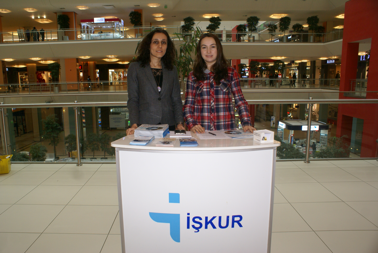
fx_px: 284
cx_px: 189
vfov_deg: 48.0
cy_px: 126
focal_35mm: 27
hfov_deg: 67.3
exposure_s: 1/60
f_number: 5.6
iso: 400
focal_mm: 18
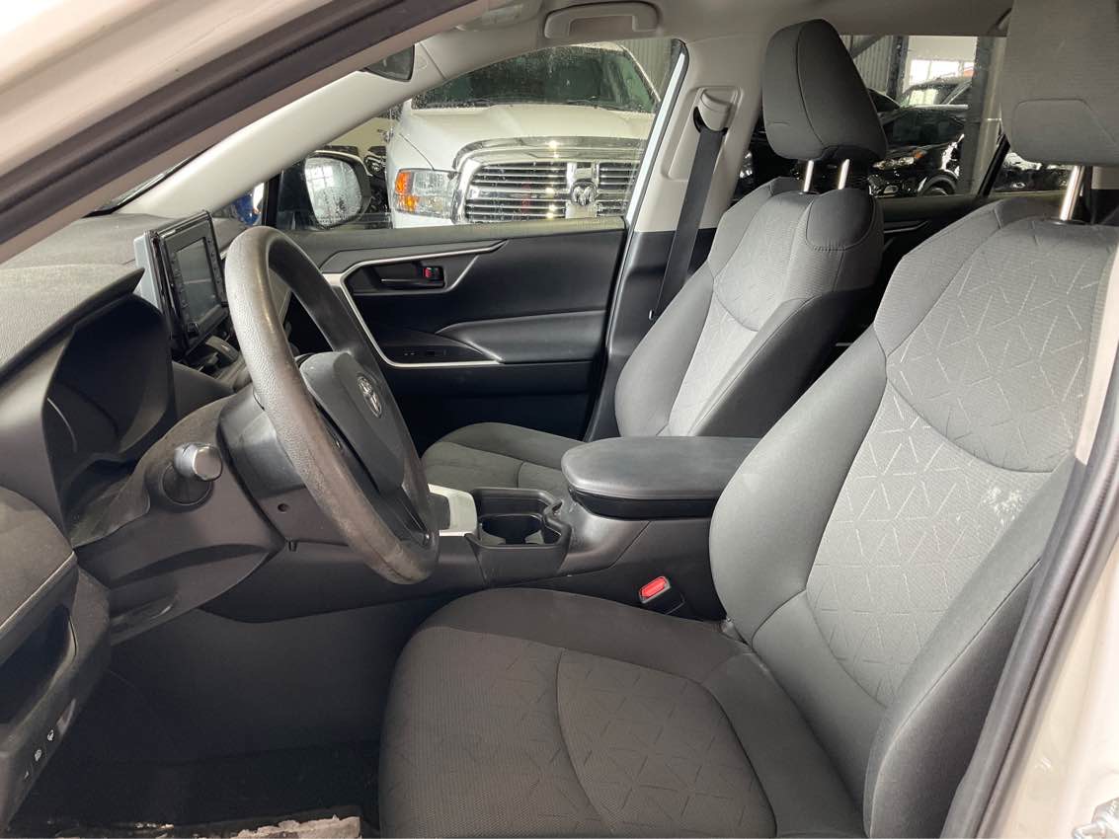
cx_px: 560
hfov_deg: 61.7
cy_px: 420
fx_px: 938
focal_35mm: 29
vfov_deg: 48.2
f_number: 1.8
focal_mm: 3
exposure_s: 1/60
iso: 100
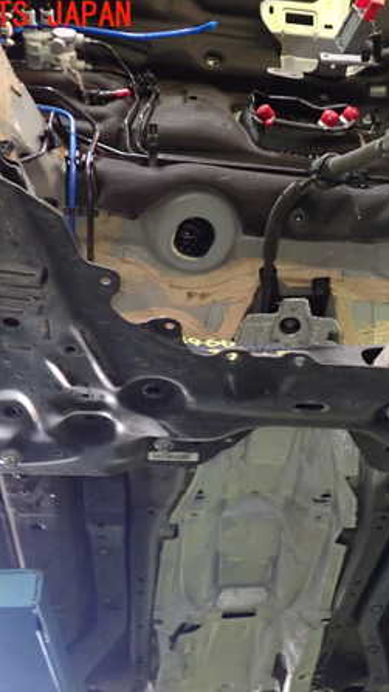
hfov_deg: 26.6
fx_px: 807
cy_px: 346
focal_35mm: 44
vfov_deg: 46.4
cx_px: 315
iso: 800
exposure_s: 1/15
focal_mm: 5.4
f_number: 2.3
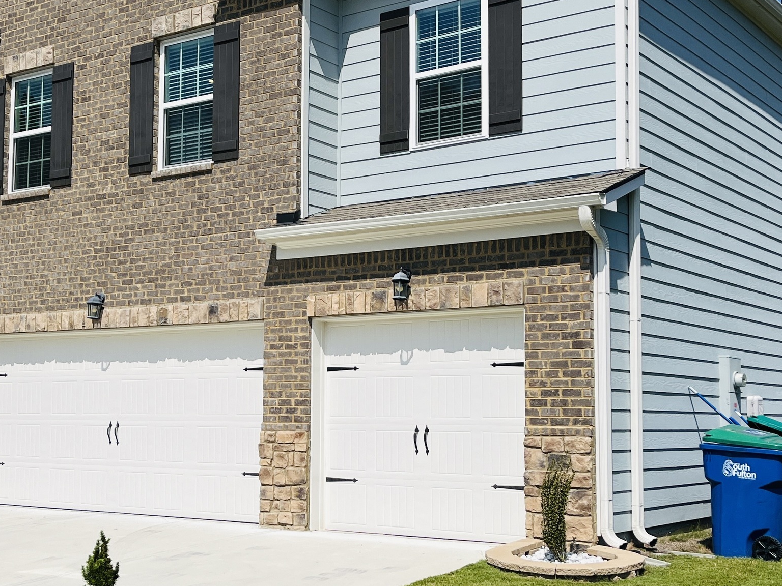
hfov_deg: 36.8
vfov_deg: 28.0
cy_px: 299
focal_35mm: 52
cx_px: 346
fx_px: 1175
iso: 50
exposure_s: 1/7874
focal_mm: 5.1
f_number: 1.6
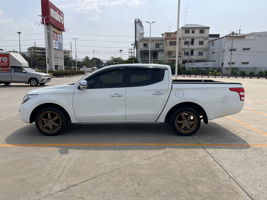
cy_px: 100
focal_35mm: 25
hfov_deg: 69.4
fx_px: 193
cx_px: 134
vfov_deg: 54.9
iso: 32
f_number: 1.6
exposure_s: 1/5376
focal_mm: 5.1
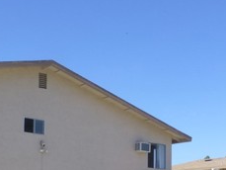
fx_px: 438
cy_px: 191
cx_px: 113
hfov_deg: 29.0
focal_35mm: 67
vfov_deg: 20.8
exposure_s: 1/640
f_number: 4
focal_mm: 4.3
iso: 100
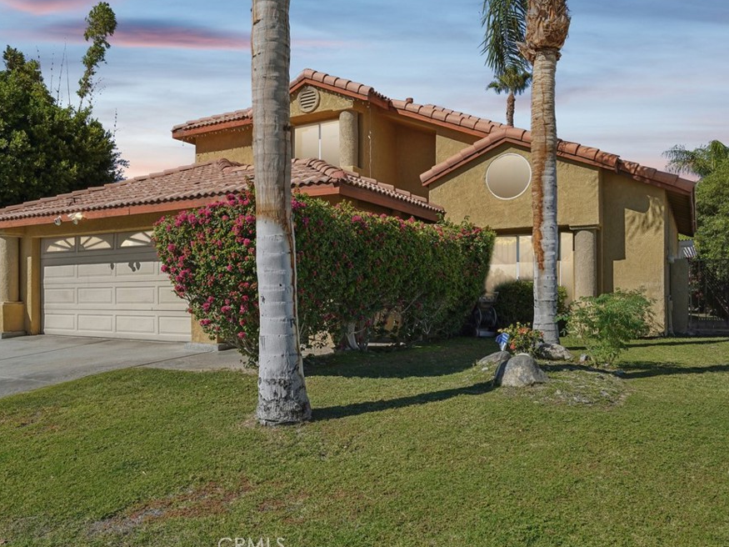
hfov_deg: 65.3
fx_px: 569
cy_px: 273
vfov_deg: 51.3
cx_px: 343
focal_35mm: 27
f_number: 8
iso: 100
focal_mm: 24
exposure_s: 1/320
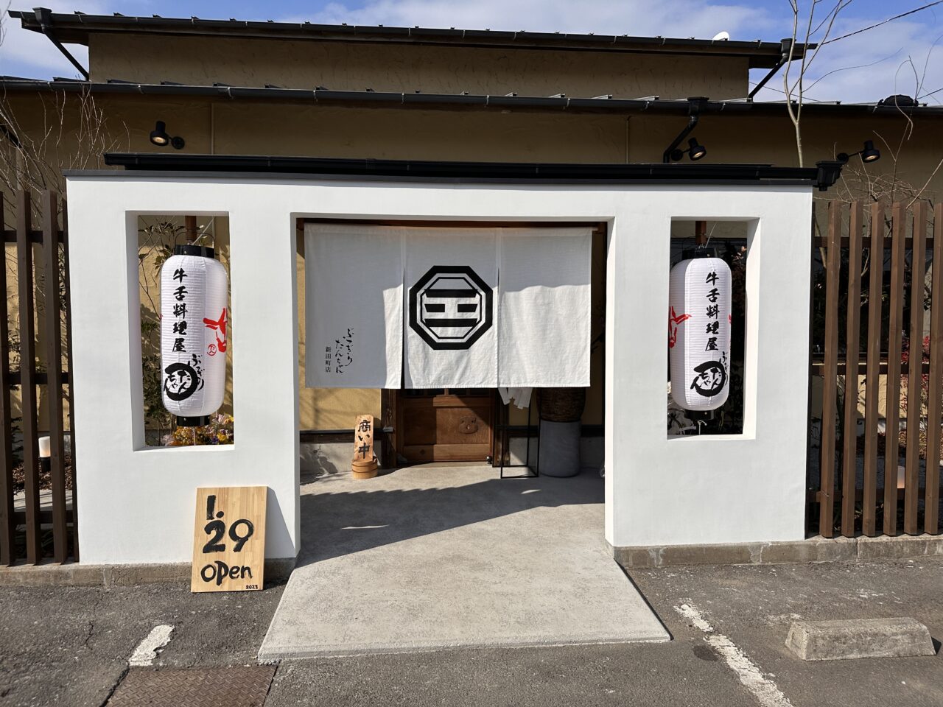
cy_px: 354
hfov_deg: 71.6
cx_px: 472
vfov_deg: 56.8
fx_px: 654
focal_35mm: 24
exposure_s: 1/10753
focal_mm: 6.86
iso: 80
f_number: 1.78
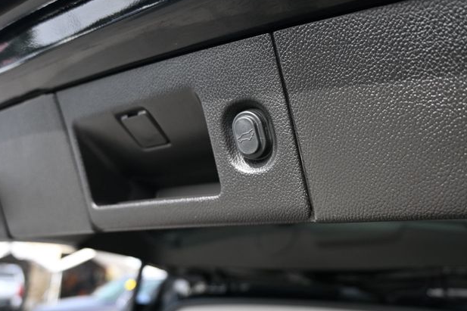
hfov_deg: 65.5
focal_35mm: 28
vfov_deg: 46.4
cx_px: 238
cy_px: 151
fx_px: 363
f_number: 4
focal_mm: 18
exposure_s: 1/250
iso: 360
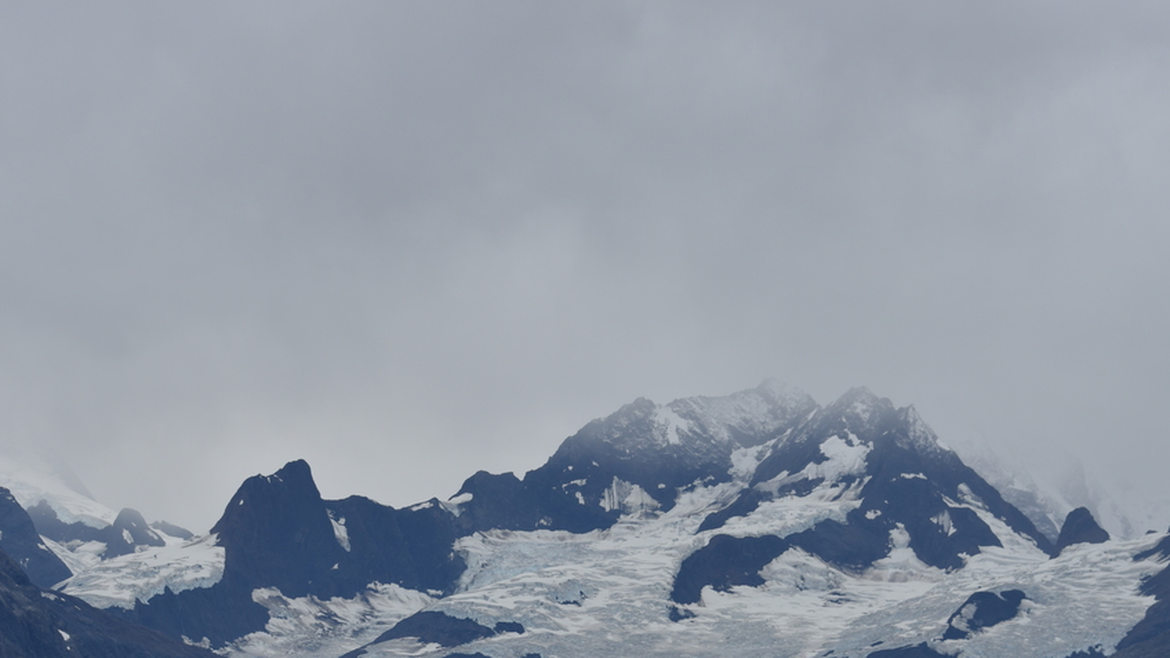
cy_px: 509
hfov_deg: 13.0
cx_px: 586
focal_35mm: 166
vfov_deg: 7.3
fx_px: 5150
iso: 100
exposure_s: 1/250
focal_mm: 105
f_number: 8
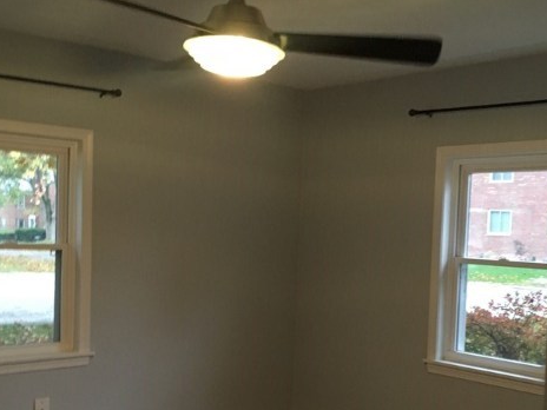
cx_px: 271
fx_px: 758
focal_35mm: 48
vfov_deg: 30.0
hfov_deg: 39.7
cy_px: 280
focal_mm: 4.15
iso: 200
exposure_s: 1/17
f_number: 2.2
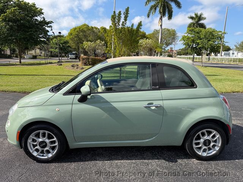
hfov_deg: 71.6
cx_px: 122
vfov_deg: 56.8
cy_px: 91
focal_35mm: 24
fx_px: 168
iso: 80
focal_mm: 6.76
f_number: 1.78
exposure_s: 1/3425
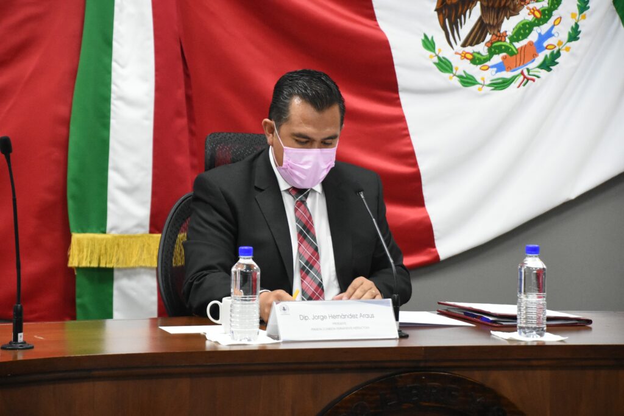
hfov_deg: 13.0
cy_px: 208
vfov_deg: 8.7
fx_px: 2730
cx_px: 312
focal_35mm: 158
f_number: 6.3
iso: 4000
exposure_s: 1/60
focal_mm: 105
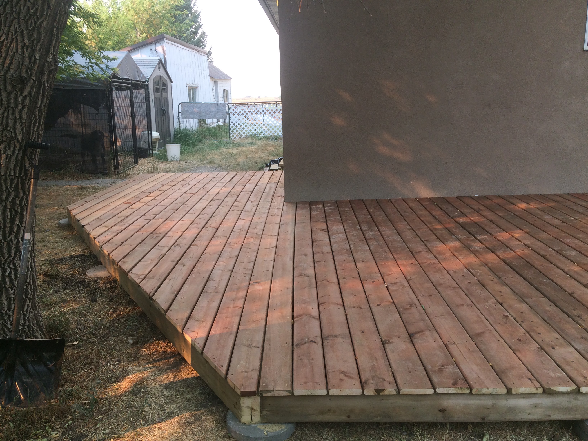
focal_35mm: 29
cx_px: 294
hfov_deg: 61.7
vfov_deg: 48.2
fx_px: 493
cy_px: 220
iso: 32
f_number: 2.2
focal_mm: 4.15
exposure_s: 1/289
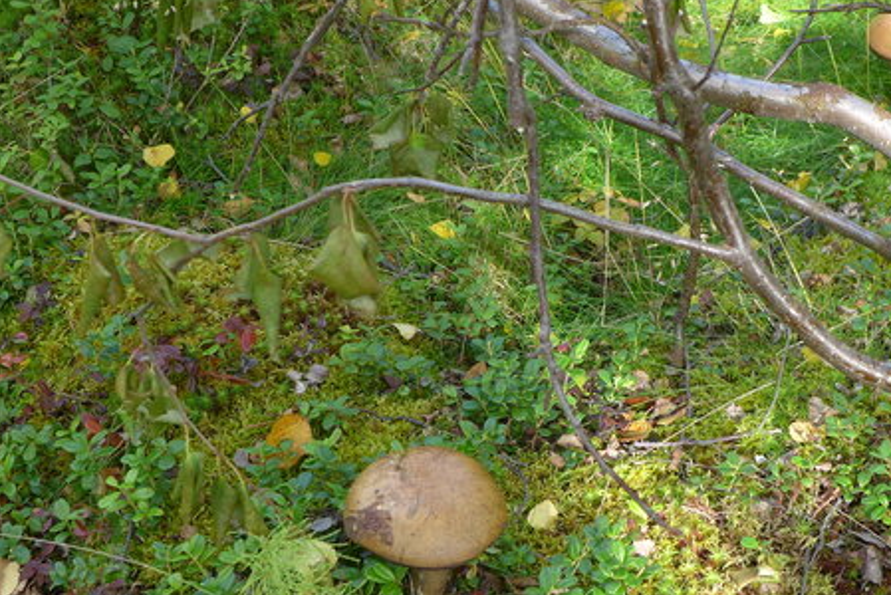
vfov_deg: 21.3
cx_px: 630
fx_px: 1585
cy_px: 282
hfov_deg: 31.0
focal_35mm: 64
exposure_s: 1/100
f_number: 2.8
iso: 80
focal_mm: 7.9
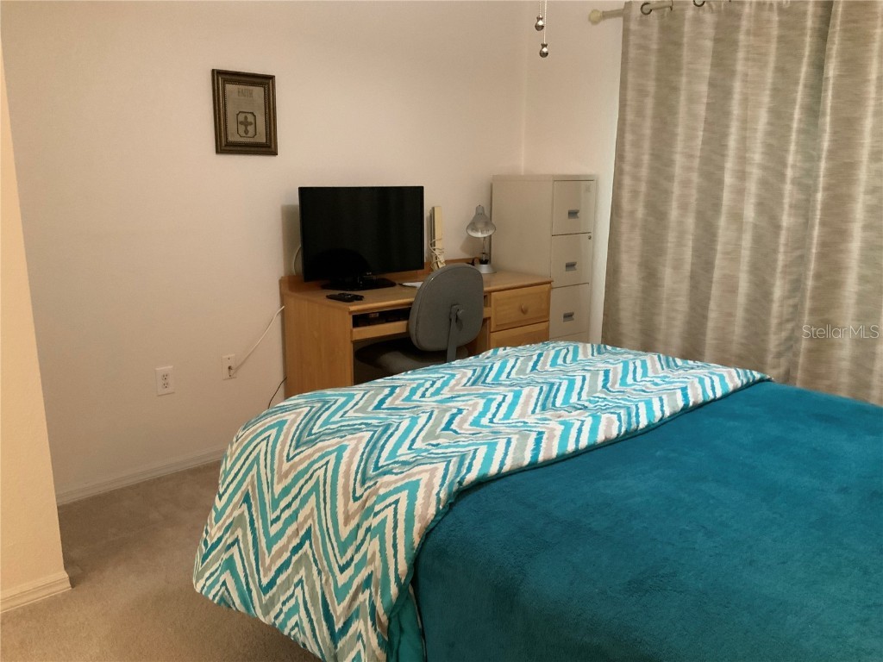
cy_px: 331
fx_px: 740
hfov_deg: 61.7
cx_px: 442
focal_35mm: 29
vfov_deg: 48.2
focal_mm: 3
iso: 320
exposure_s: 1/40
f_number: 1.8
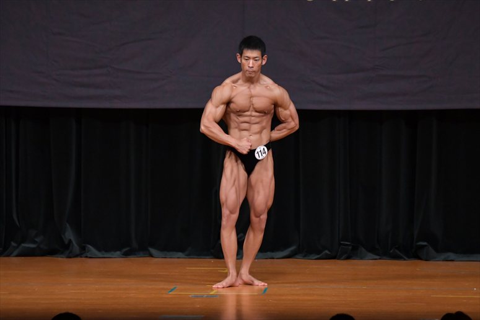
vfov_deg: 5.1
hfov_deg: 7.6
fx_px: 3598
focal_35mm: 270
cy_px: 160
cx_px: 240
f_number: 5.6
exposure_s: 1/400
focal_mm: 180
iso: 4000
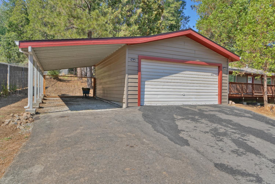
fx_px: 183
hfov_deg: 73.7
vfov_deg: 53.1
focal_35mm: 24
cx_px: 138
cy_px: 92
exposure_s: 1/160
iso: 100
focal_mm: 24
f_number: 7.1
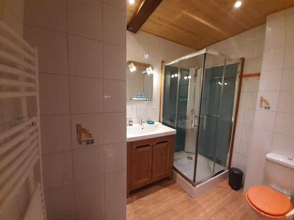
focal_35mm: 13
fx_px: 110
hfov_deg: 106.2
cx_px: 147
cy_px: 110
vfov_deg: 89.9
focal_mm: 1.42
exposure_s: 1/25
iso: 320
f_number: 2.2
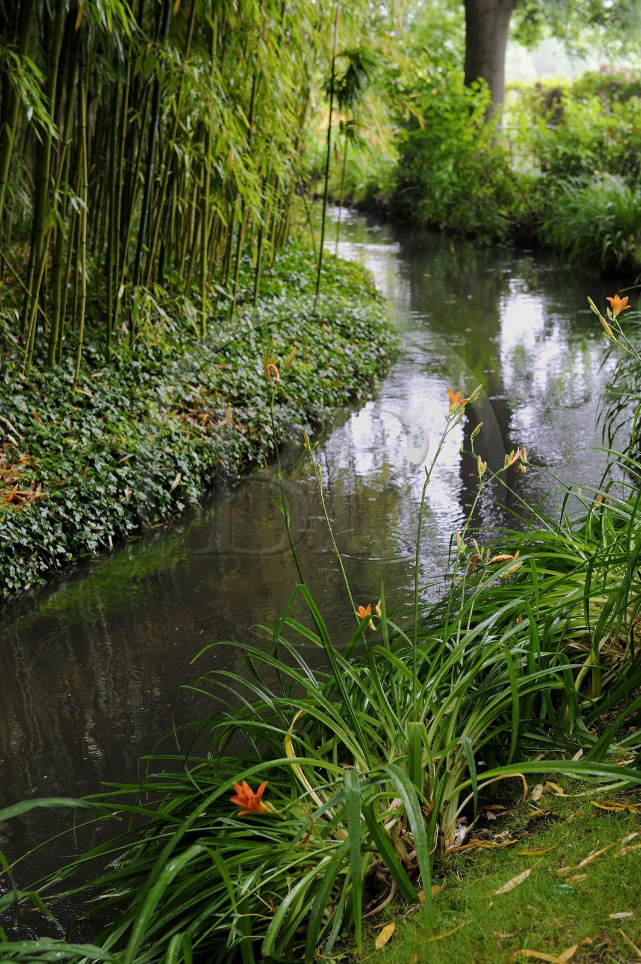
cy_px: 482
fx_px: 1498
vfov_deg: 35.7
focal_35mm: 56
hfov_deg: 24.2
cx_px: 320
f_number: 4.5
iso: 800
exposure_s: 1/80
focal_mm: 56
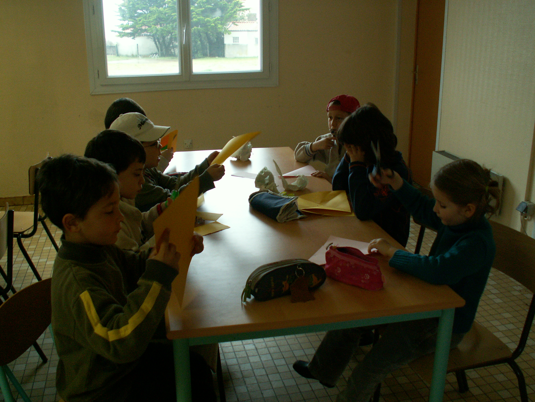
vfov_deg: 40.7
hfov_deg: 52.6
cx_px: 268
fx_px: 541
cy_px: 201
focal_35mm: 35
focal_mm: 5.86
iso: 125
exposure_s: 1/40
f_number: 2.8
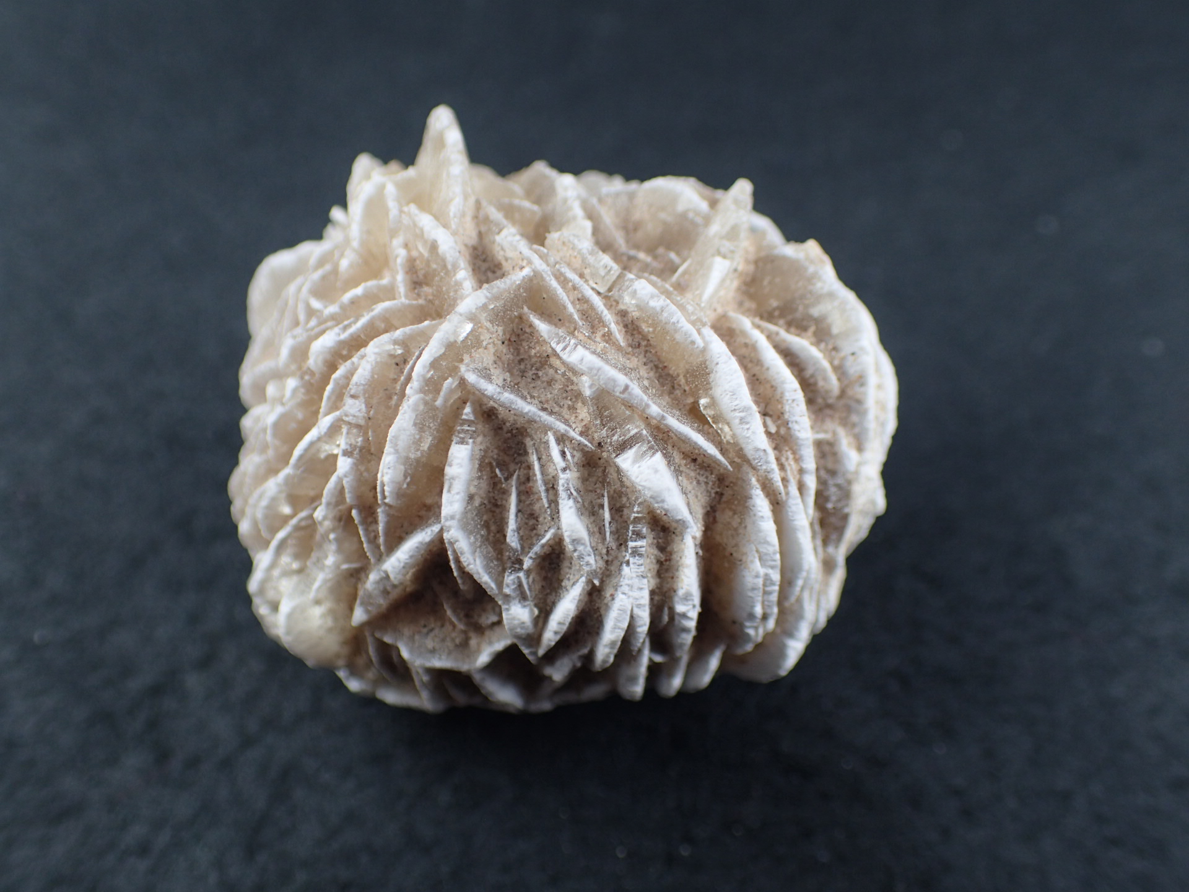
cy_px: 446
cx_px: 594
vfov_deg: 40.7
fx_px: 1202
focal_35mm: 35
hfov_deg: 52.6
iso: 100
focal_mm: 6.42
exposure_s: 1/160
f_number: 2.6
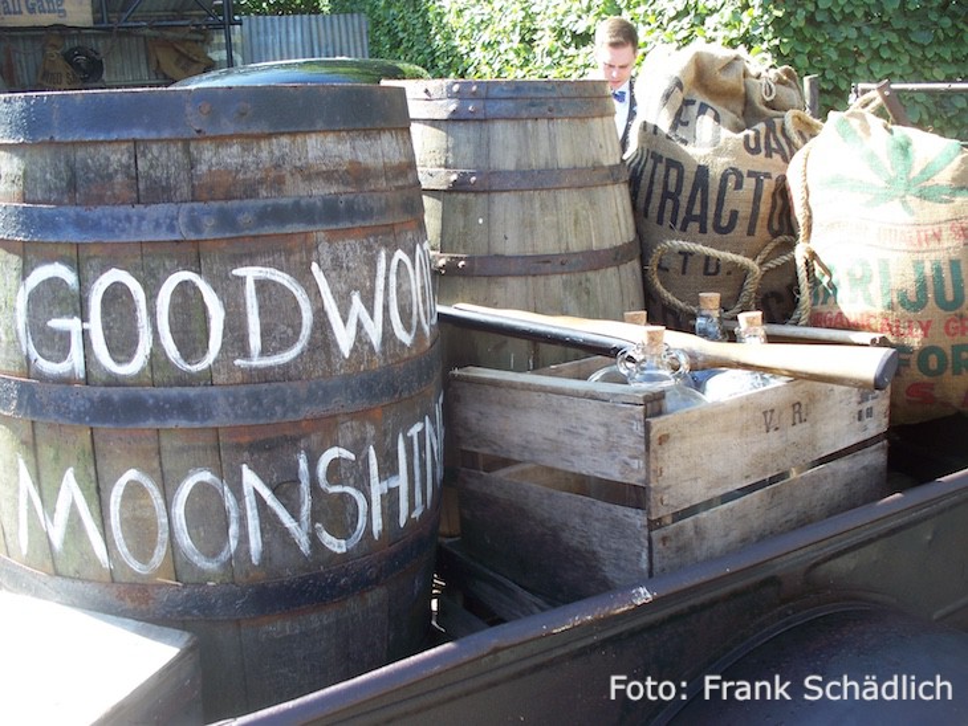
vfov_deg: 39.7
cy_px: 363
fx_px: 1007
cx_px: 484
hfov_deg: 51.3
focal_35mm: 36
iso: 80
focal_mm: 7.54
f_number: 2.8
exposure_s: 1/100
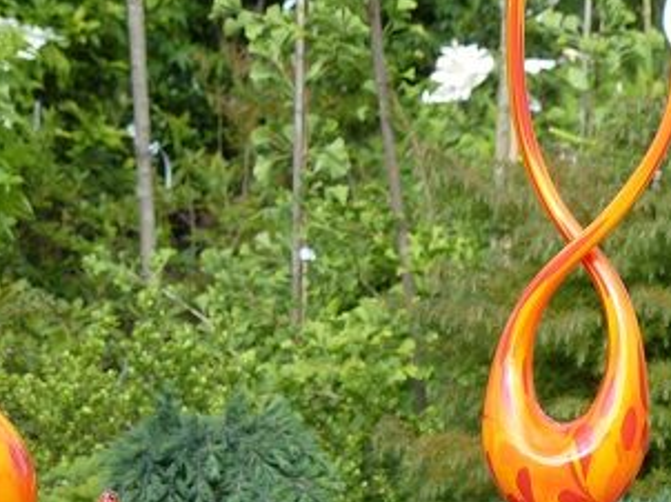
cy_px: 442
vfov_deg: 5.6
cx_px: 158
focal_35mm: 267
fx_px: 5171
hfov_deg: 7.4
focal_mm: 23.1
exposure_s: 1/400
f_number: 4
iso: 100
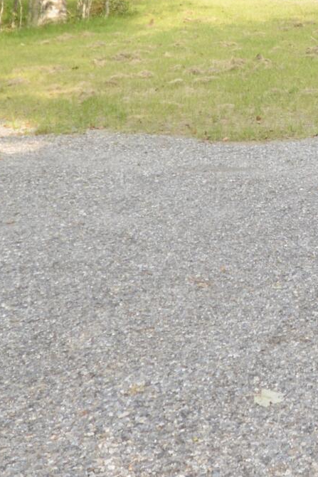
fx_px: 888
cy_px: -18
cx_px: 536
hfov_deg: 17.3
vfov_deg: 28.0
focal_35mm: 67
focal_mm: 10
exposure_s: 1/125
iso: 140
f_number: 5.6
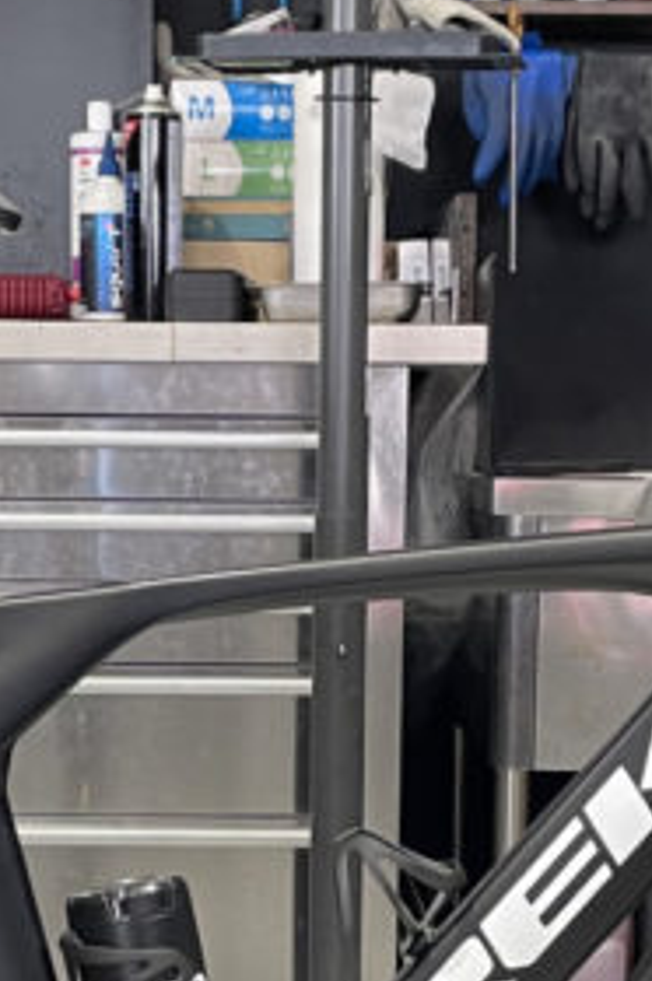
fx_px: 2696
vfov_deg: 20.2
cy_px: 897
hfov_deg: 13.8
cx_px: 242
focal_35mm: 99
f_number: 1.6
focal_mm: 4.2
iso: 125
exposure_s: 1/50
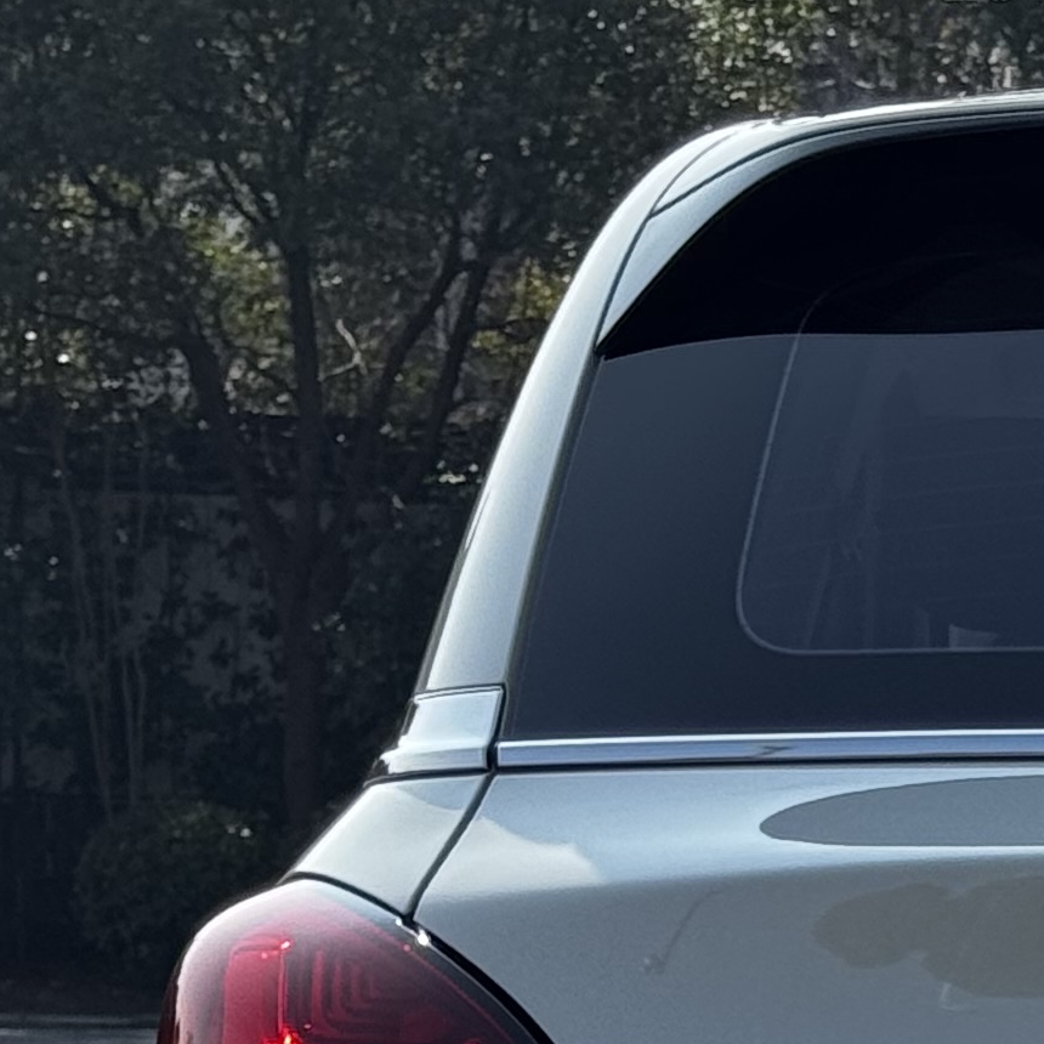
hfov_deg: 8.6
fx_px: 6790
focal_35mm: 199
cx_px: 1500
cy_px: 1338
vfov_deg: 8.7
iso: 64
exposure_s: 1/2611
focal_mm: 6.76
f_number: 1.78
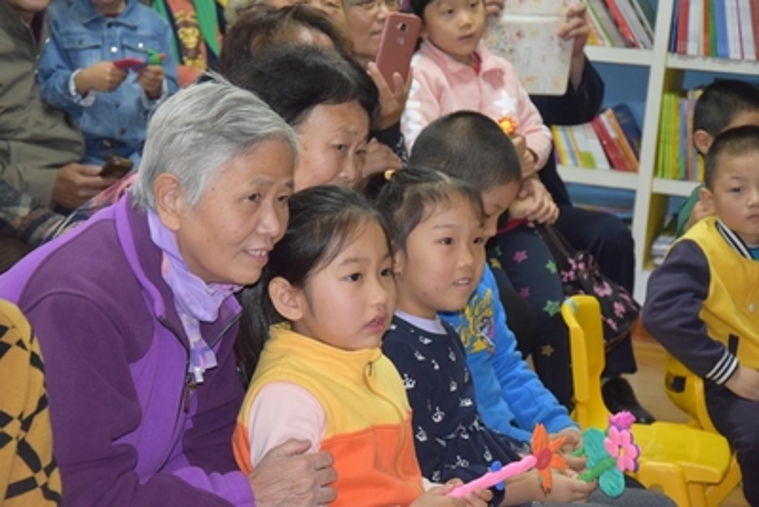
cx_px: 380
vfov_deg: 13.1
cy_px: 254
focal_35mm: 105
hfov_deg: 19.4
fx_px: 2214
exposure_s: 1/60
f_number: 5.3
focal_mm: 70
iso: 3200
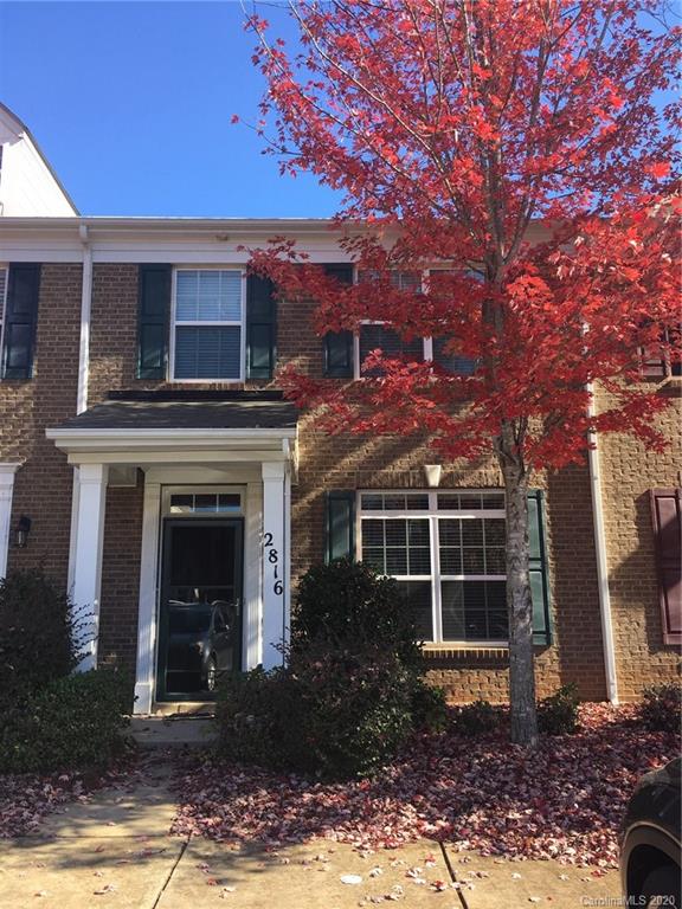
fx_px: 762
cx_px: 341
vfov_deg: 61.7
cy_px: 454
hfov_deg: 48.2
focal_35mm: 29
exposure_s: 1/455
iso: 25
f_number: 2.2
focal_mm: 4.15
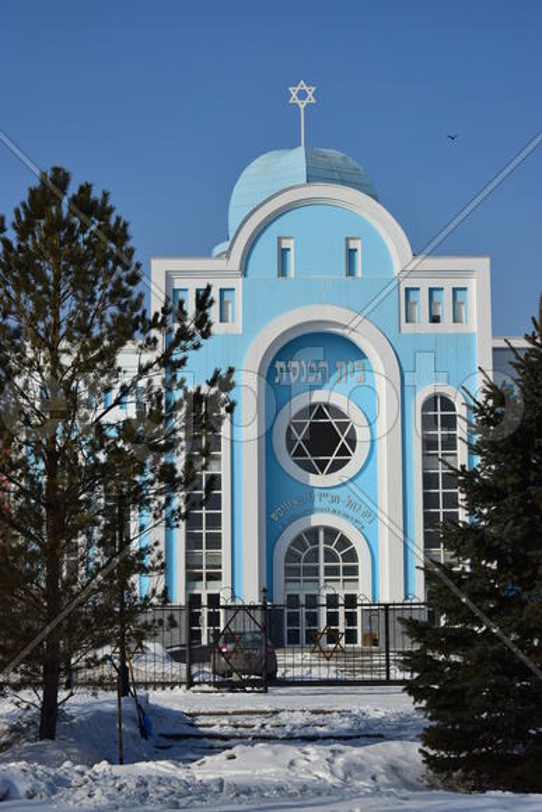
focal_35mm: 72
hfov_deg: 18.9
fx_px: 1625
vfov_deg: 28.1
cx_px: 271
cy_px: 406
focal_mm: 48
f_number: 10
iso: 100
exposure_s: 1/400
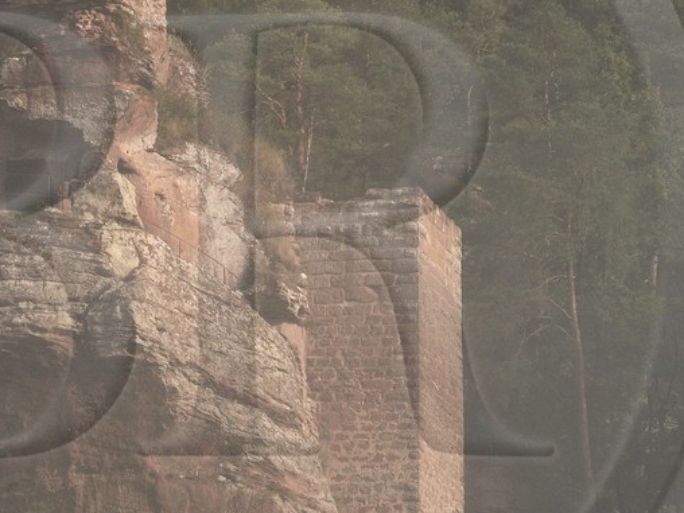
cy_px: 237
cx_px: 164
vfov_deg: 2.5
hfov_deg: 3.3
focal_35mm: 605
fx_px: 11955
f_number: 11
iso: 400
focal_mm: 200
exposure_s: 1/320
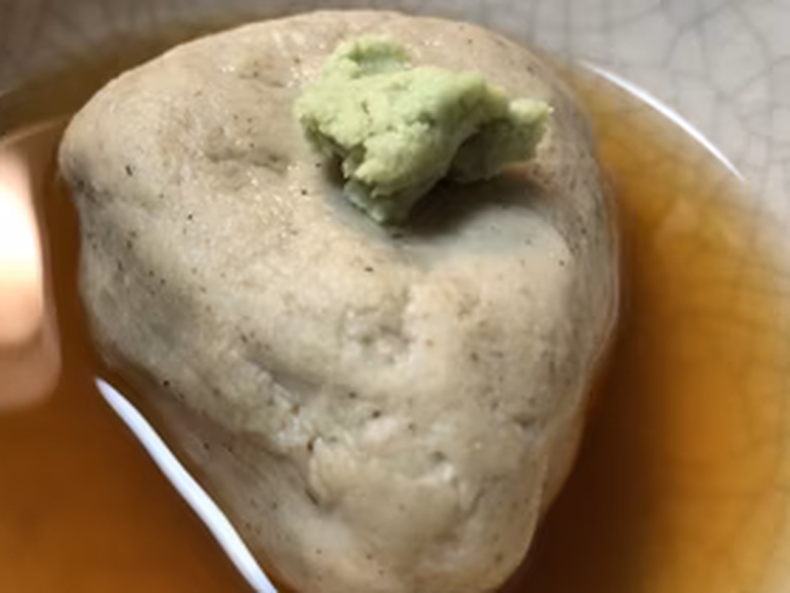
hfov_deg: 46.4
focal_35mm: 40
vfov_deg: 35.9
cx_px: 299
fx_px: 913
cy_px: 333
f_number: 1.8
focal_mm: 3.99
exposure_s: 1/60
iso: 160
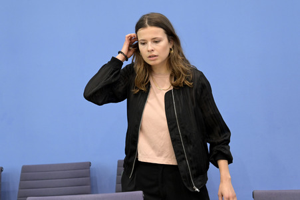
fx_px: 458
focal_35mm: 55
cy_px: 100
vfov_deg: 24.6
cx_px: 150
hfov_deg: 36.3
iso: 4000
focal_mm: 55
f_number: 4
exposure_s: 1/800
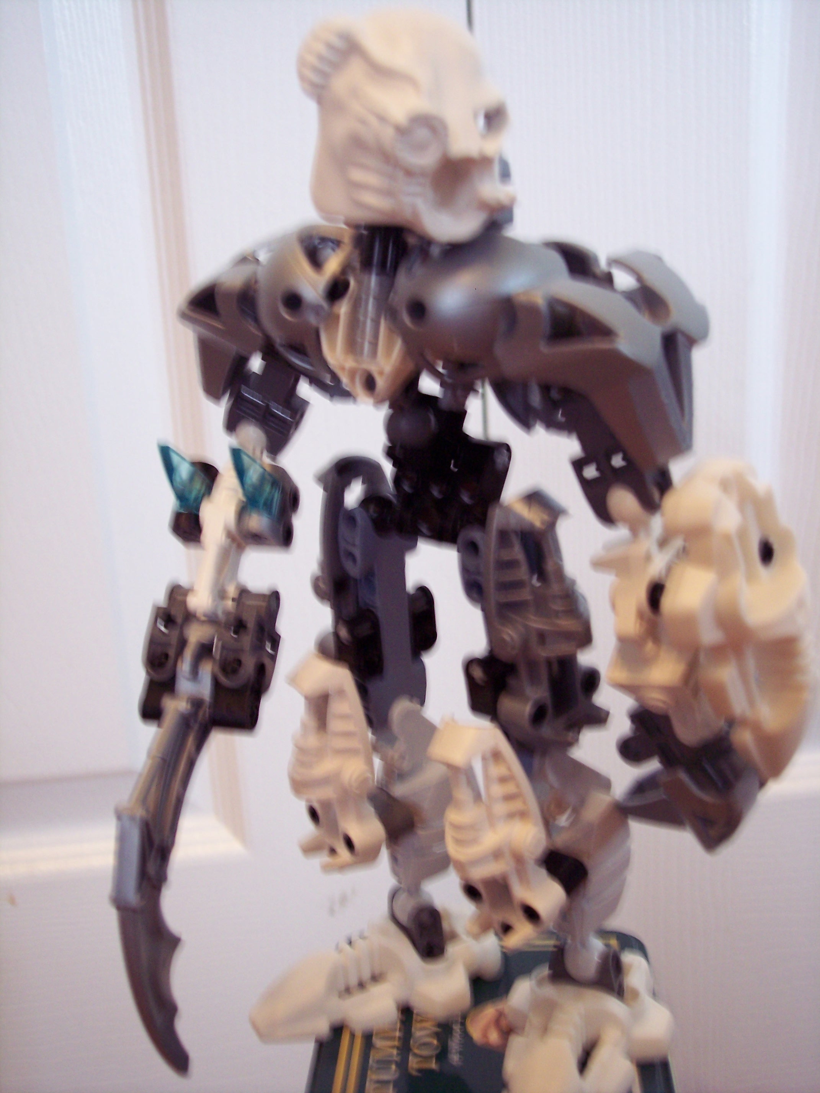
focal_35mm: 39
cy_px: 546
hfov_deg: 36.8
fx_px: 1232
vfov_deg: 47.9
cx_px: 410
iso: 200
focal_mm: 8
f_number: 3.4
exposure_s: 1/8
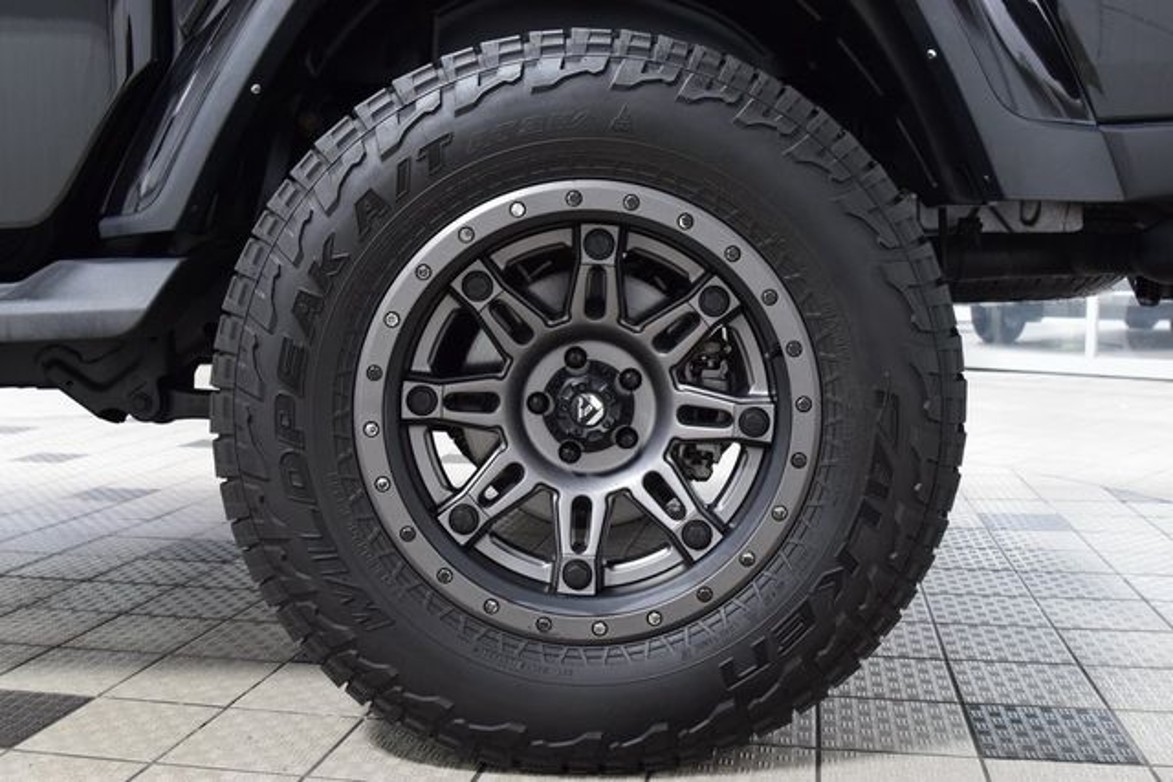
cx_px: 586
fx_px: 1173
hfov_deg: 53.1
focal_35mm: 36
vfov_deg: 36.9
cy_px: 391
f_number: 6.3
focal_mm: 24
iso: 1600
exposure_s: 1/15
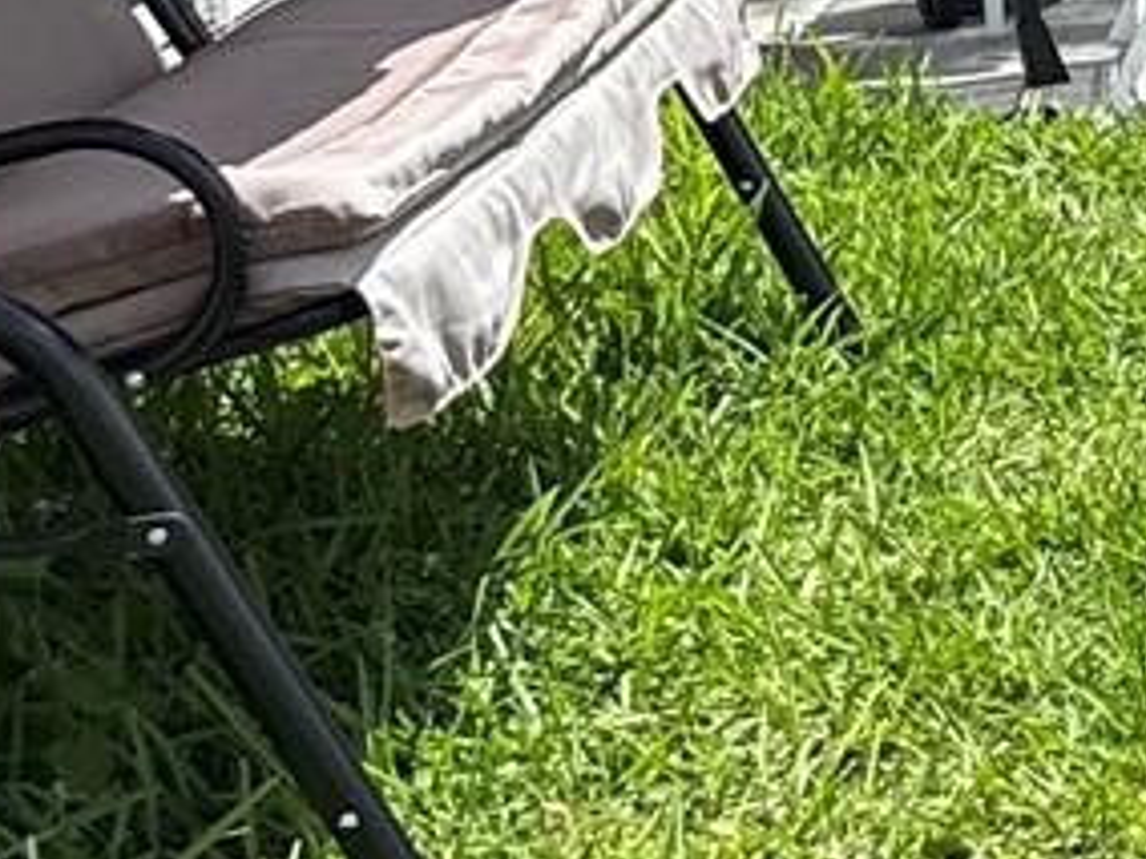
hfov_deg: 11.0
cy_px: -524
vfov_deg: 10.5
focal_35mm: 135
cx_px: 3172
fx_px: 4469
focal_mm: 6.76
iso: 100
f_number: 1.78
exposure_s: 1/3425
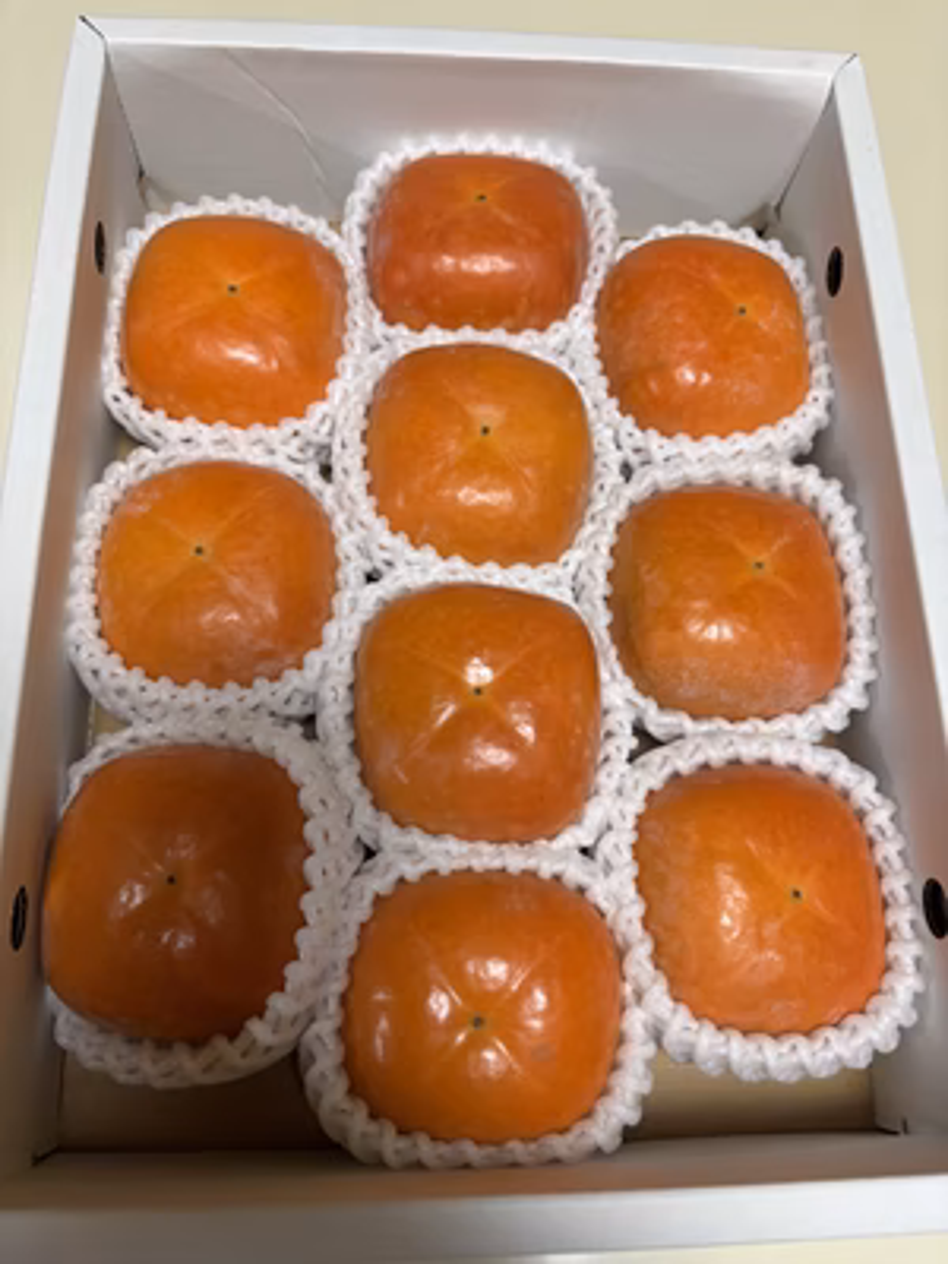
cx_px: 474
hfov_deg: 53.1
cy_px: 632
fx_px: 949
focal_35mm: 26
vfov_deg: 67.3
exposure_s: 1/50
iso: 125
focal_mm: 5.96
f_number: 1.6
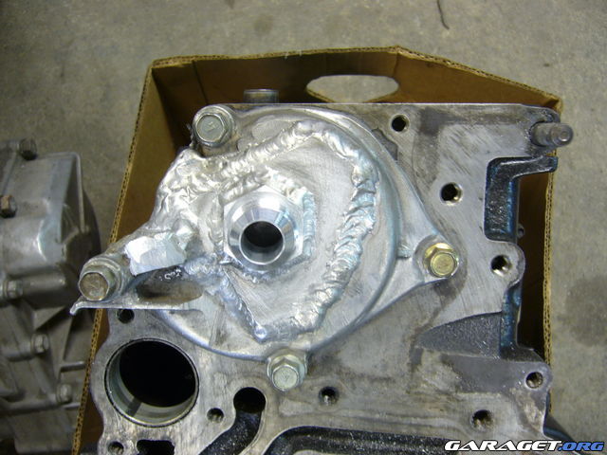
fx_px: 614
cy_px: 228
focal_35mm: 35
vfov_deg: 40.7
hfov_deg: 52.6
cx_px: 304
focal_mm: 5.8
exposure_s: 1/6
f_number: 2.8
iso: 80
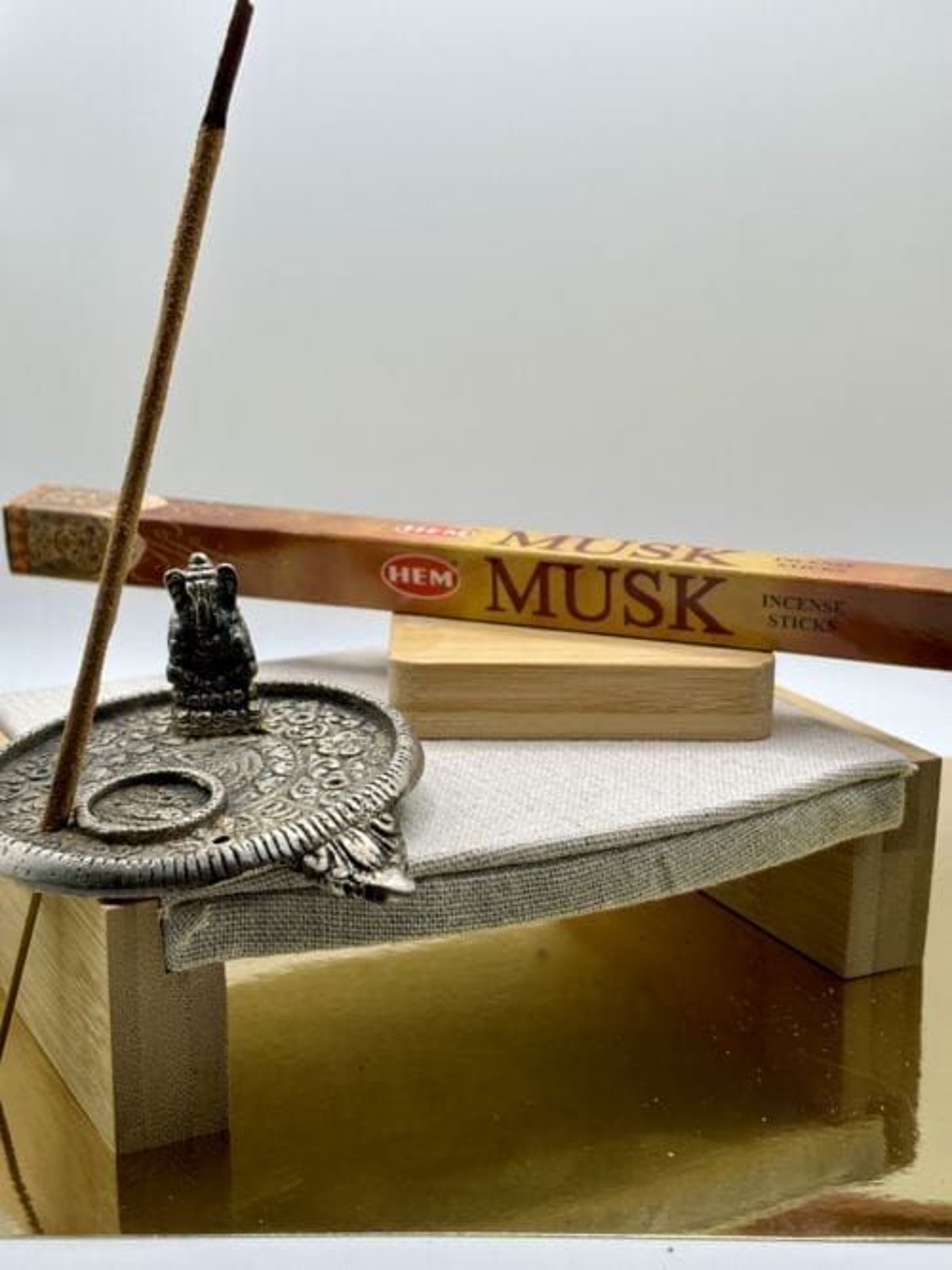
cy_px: 635
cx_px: 476
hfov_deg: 28.0
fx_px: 1907
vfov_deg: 36.8
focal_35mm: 52
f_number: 1.6
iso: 32
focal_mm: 5.96
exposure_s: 1/267
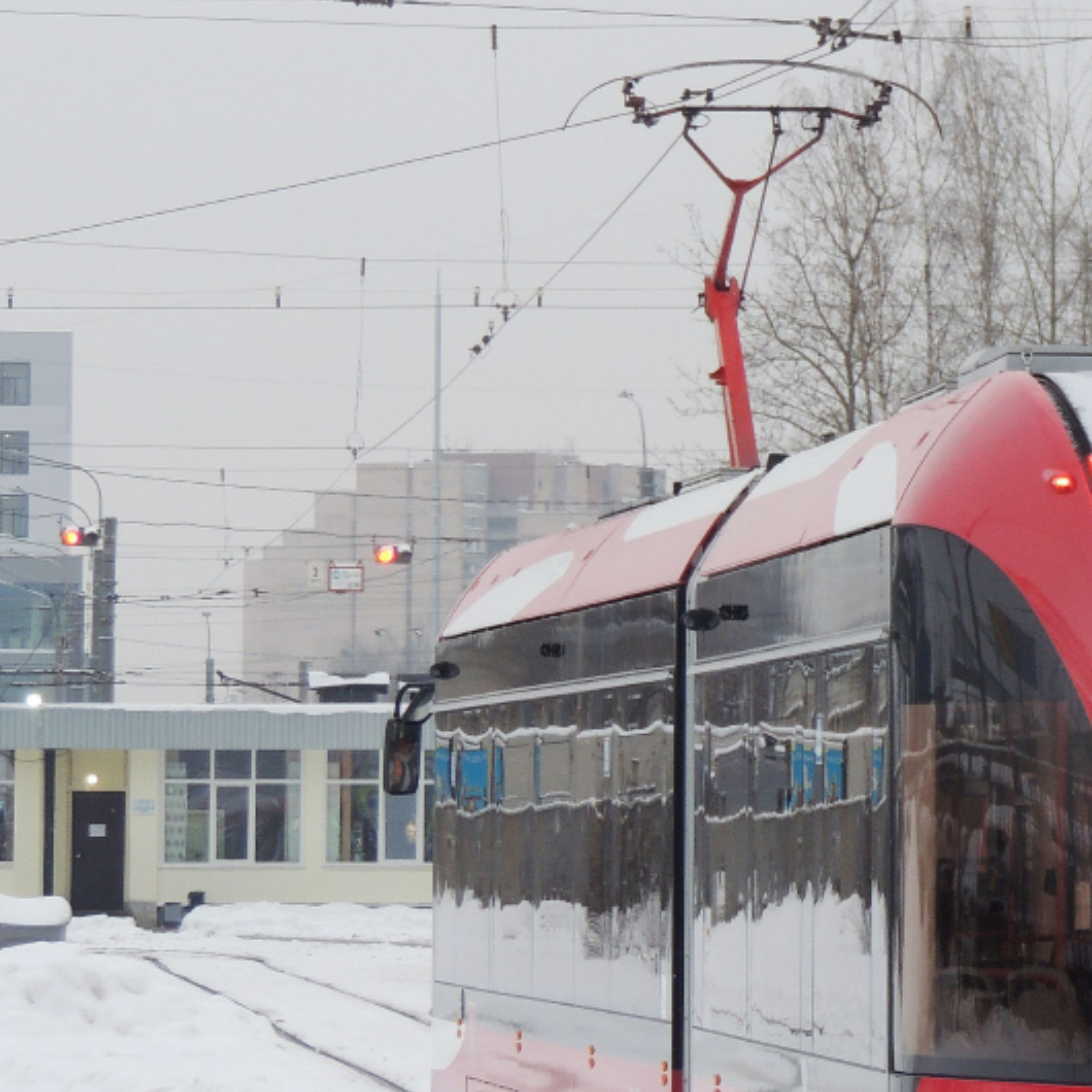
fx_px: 7745
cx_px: 1249
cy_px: 479
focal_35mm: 217
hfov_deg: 8.0
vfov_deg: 8.1
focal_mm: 17.8
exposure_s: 1/125
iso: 100
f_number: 4.1
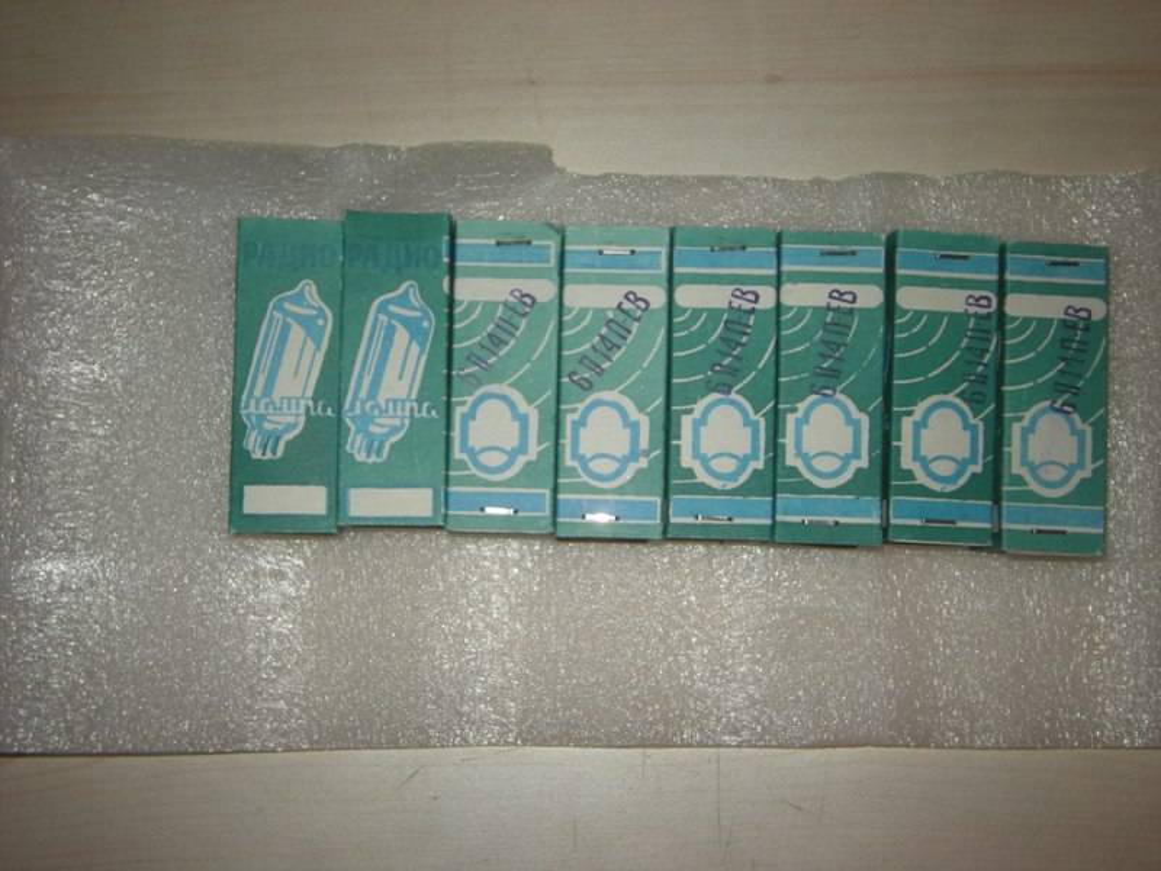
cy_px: 436
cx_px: 580
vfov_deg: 32.2
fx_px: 1509
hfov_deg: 42.1
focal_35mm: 45
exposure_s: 1/60
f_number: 3.5
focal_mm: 7.5
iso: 64
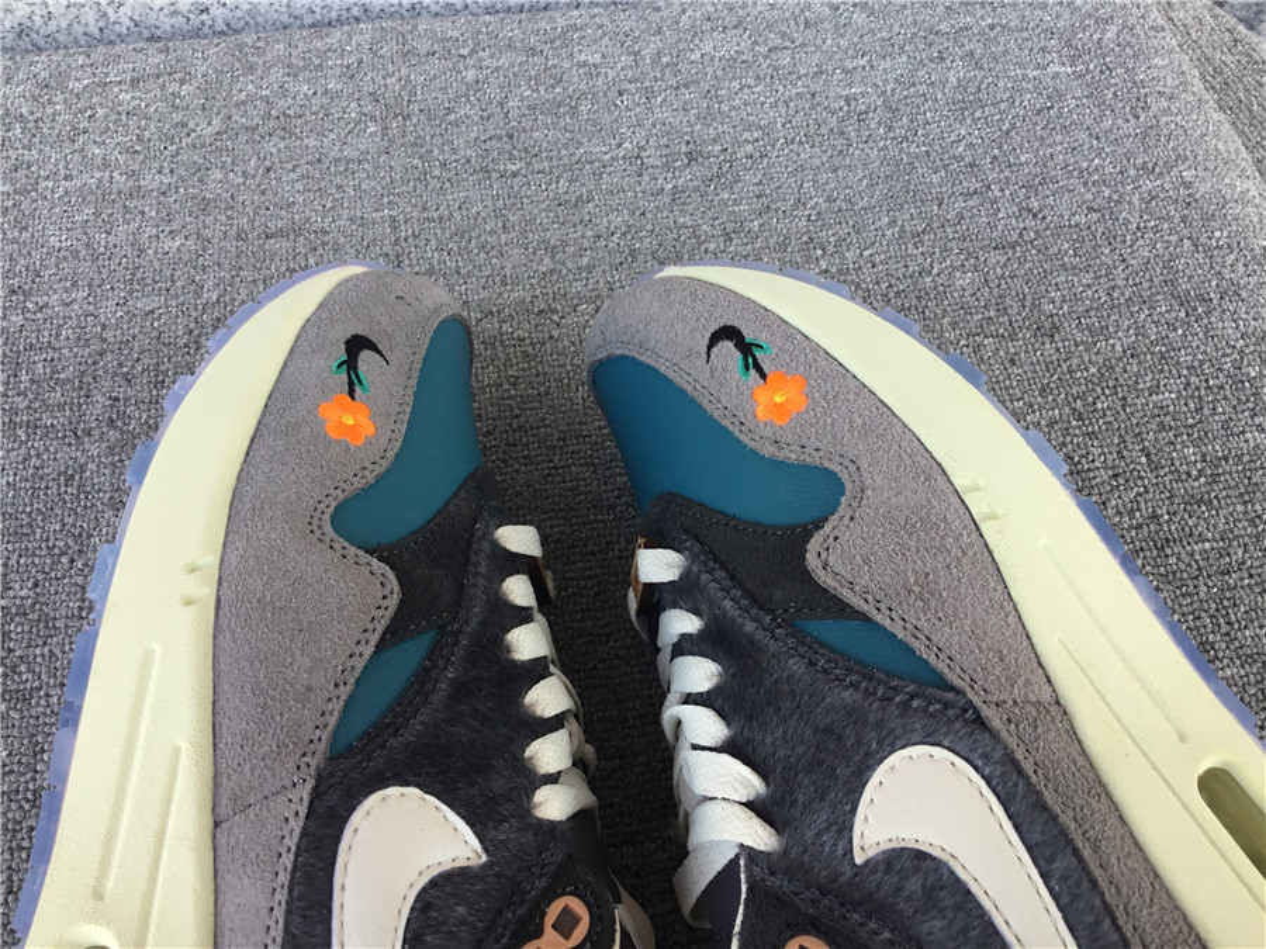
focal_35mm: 31
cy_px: 474
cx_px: 633
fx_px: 1134
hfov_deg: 58.4
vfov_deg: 45.4
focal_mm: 3.3
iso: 25
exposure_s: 1/106
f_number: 2.4
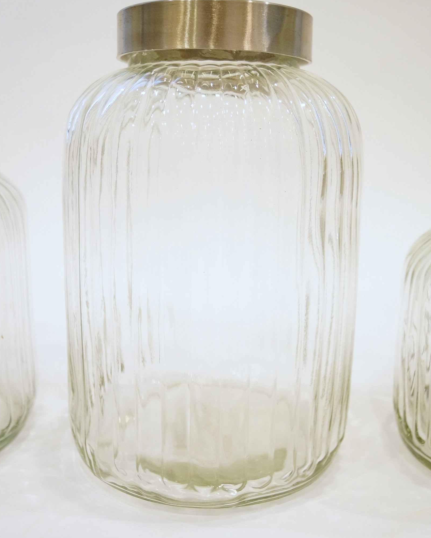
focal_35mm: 41
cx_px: 214
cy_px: 252
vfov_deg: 44.8
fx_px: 654
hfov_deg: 36.5
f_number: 4
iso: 1600
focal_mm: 24
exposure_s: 1/60
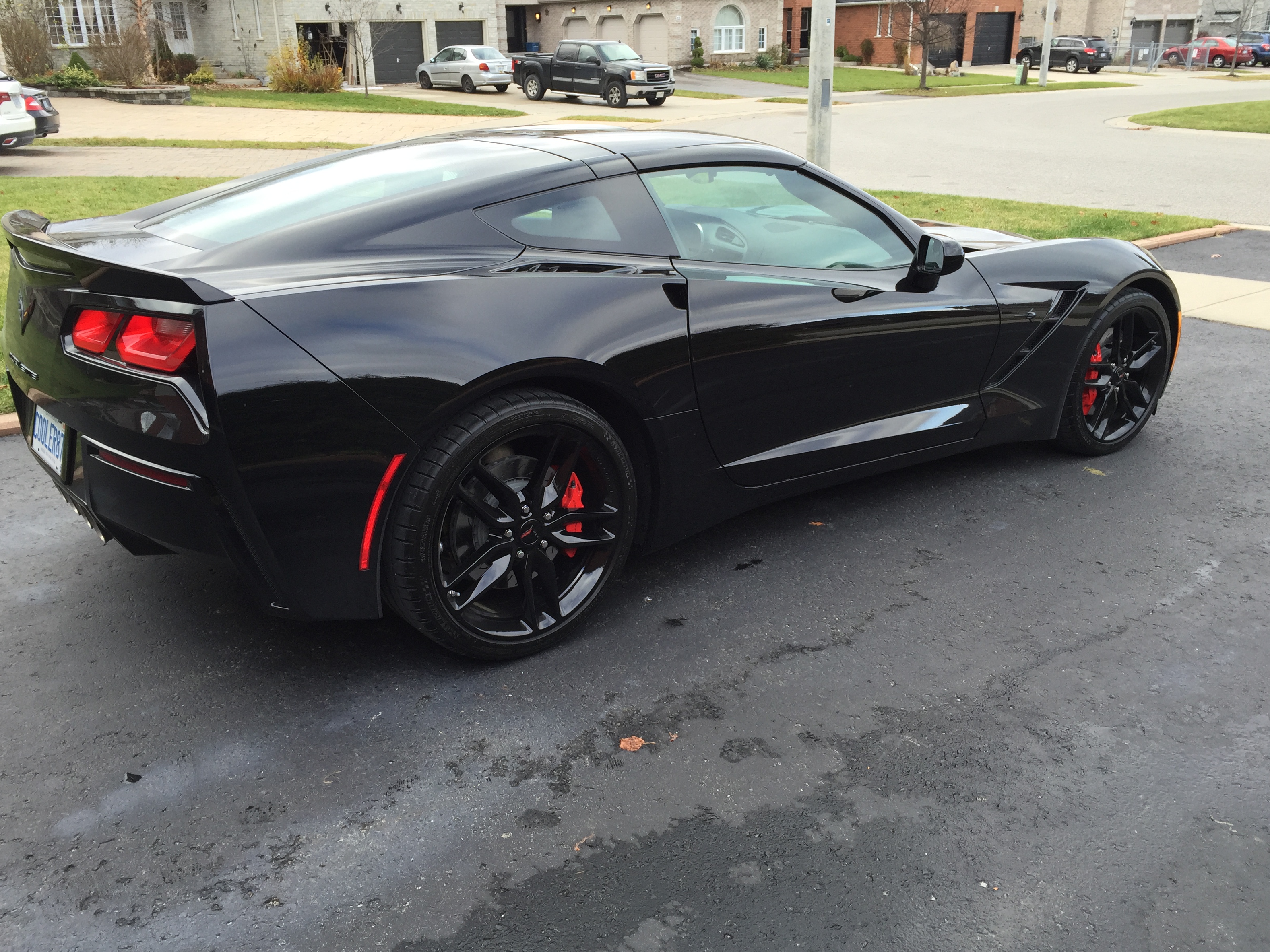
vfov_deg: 46.8
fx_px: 1101
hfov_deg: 60.0
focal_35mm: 30
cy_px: 482
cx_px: 620
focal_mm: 4.15
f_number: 2.2
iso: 32
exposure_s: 1/151
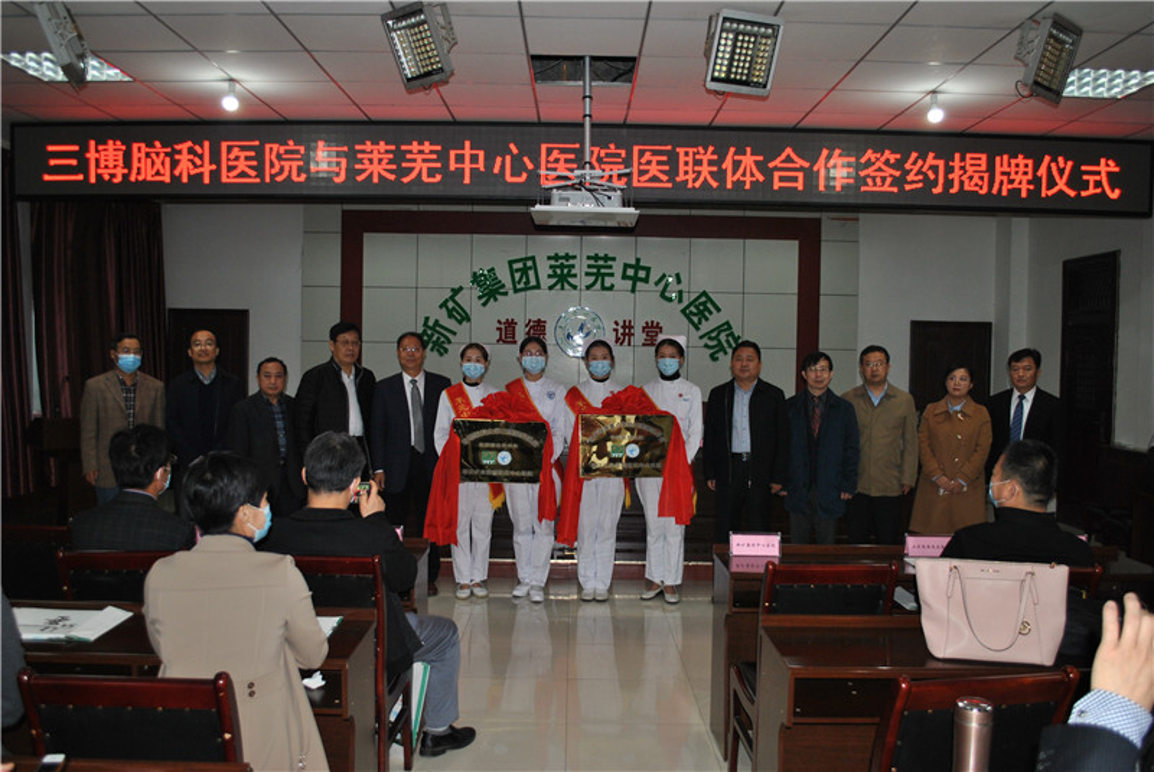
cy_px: 386
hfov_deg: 61.9
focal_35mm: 30
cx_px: 577
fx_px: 963
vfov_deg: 43.7
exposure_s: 1/60
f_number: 3.8
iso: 200
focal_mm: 20
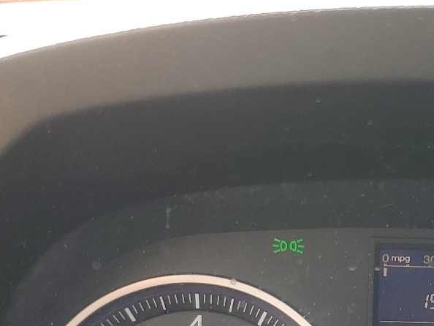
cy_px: 315
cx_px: 380
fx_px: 878
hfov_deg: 26.9
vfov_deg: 20.4
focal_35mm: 70
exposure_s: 1/159
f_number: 1.5
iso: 50
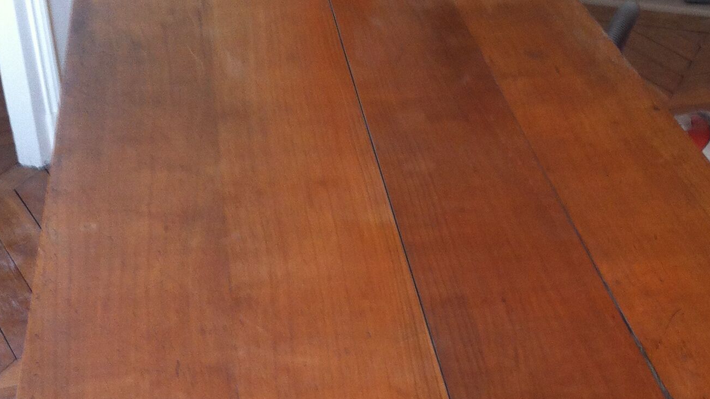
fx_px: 1430
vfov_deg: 15.8
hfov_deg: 27.7
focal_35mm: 76
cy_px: 323
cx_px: 472
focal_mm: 3.85
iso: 100
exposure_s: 1/17
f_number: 2.8
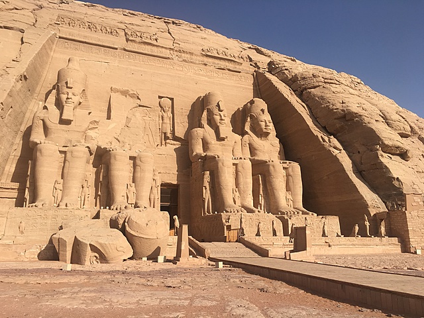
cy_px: 159
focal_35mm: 29
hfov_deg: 61.7
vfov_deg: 48.2
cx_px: 212
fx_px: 355
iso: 25
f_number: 2.2
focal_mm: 4.15
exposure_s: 1/2079
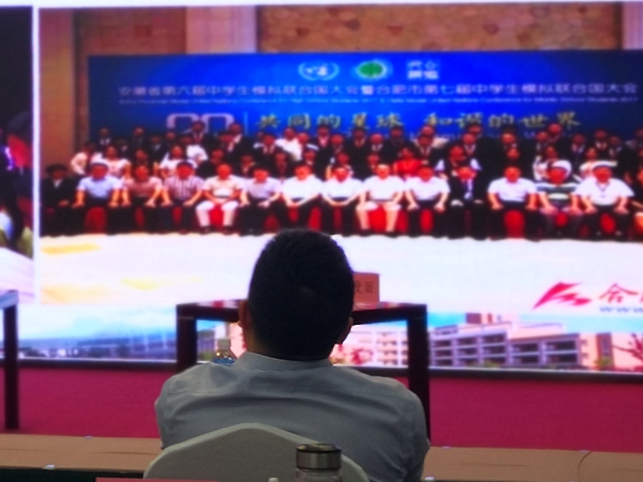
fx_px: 2415
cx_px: -118
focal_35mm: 130
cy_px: 62
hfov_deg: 14.7
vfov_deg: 11.3
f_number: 4
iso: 80
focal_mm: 3.95
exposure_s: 1/100
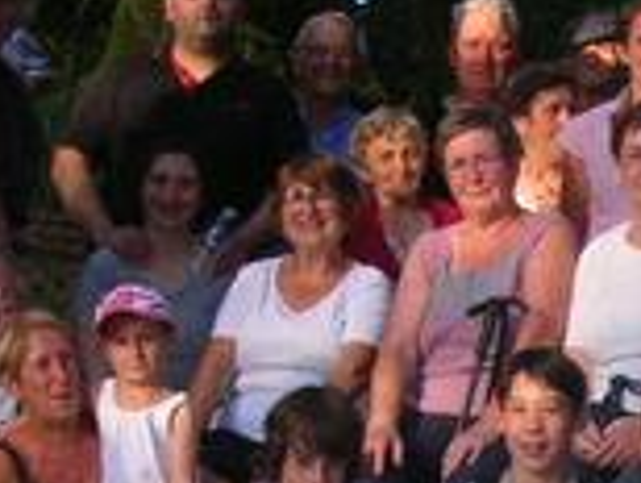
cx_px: 916
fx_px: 2689
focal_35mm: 145
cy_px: 654
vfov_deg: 10.0
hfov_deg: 13.0
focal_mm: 5.8
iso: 91
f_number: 2.8
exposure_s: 1/60.1
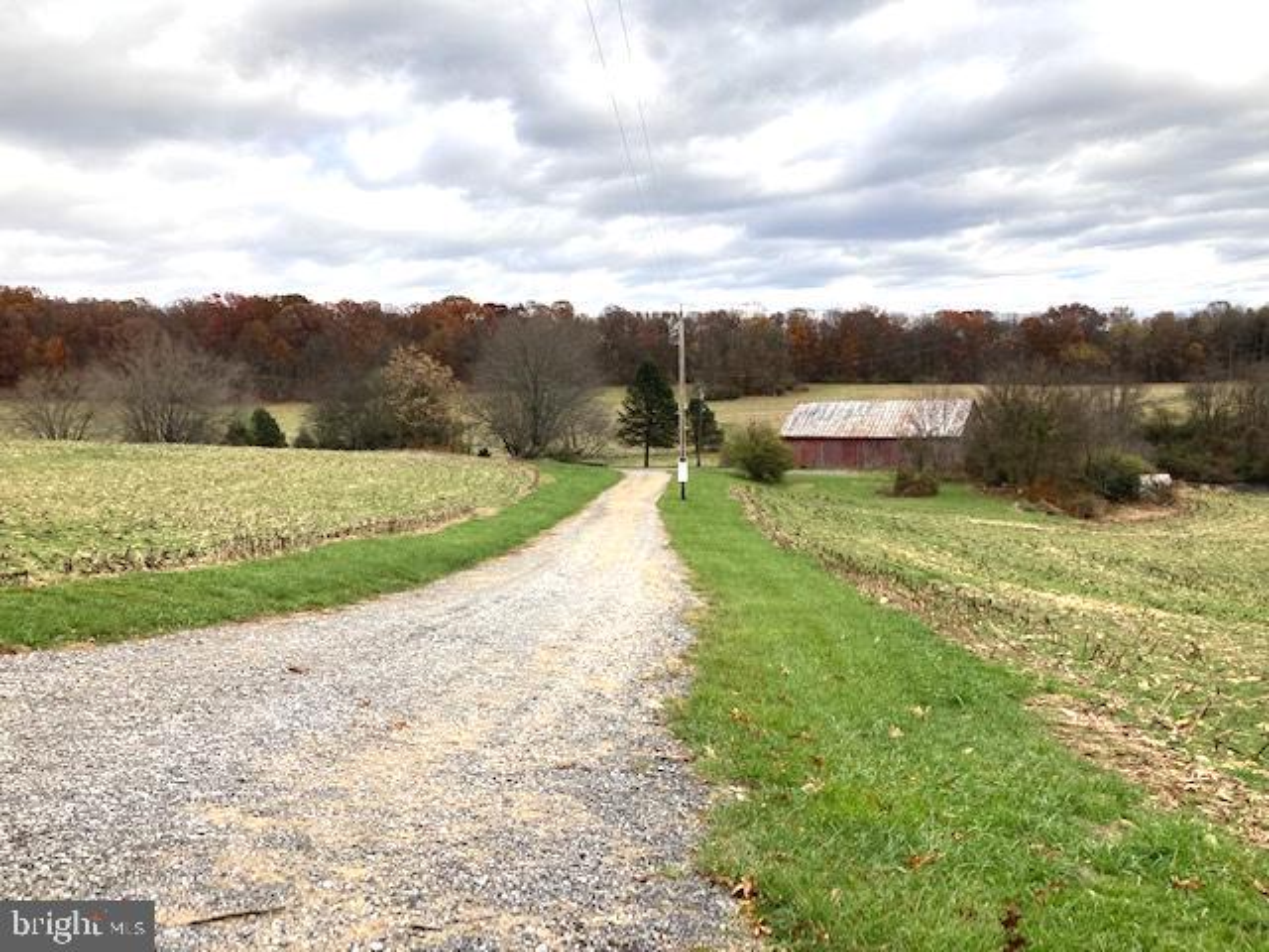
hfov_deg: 63.4
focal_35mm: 28
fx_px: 1026
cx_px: 634
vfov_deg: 49.7
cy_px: 476
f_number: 1.8
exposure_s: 1/1012
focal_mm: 3.99
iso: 20
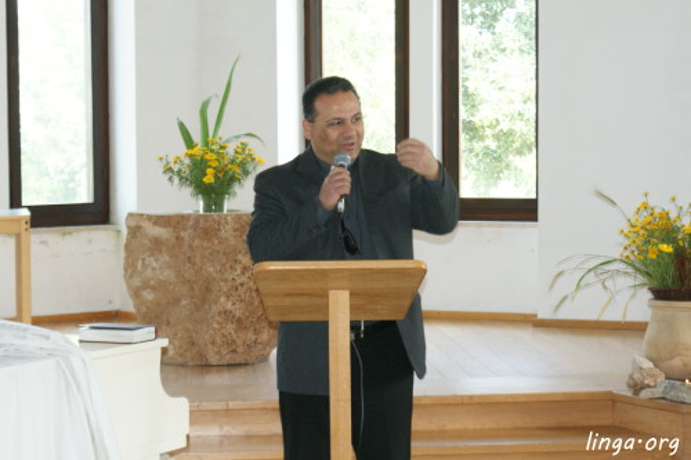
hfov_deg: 27.0
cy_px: 230
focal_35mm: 75
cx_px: 346
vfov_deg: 18.2
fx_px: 1439
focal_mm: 50
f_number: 5.6
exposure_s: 1/80
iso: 400
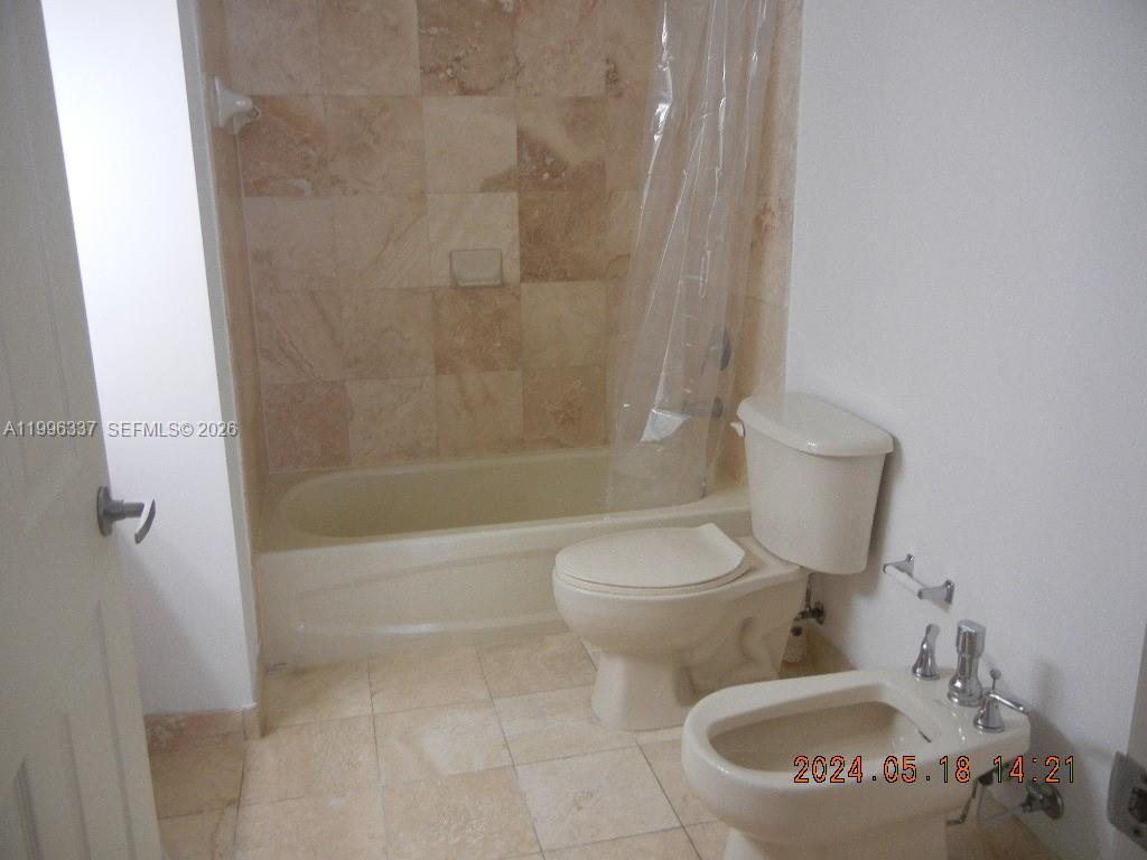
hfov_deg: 60.0
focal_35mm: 30
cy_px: 430
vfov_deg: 46.8
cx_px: 574
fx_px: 994
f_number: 3.5
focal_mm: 5.4
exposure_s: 1/30
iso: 242
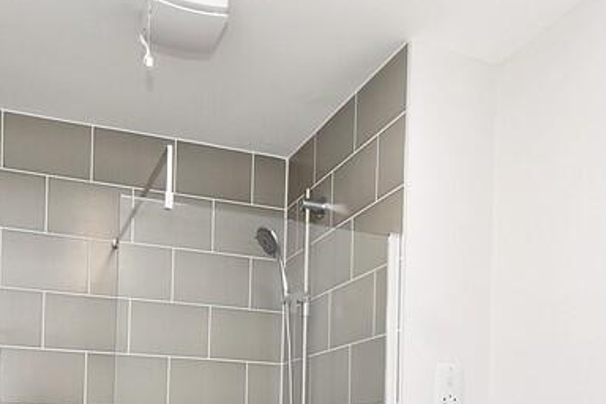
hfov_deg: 48.2
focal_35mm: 40
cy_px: 479
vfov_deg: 29.1
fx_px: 673
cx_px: 248
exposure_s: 1/60
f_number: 7.1
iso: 800
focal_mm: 10
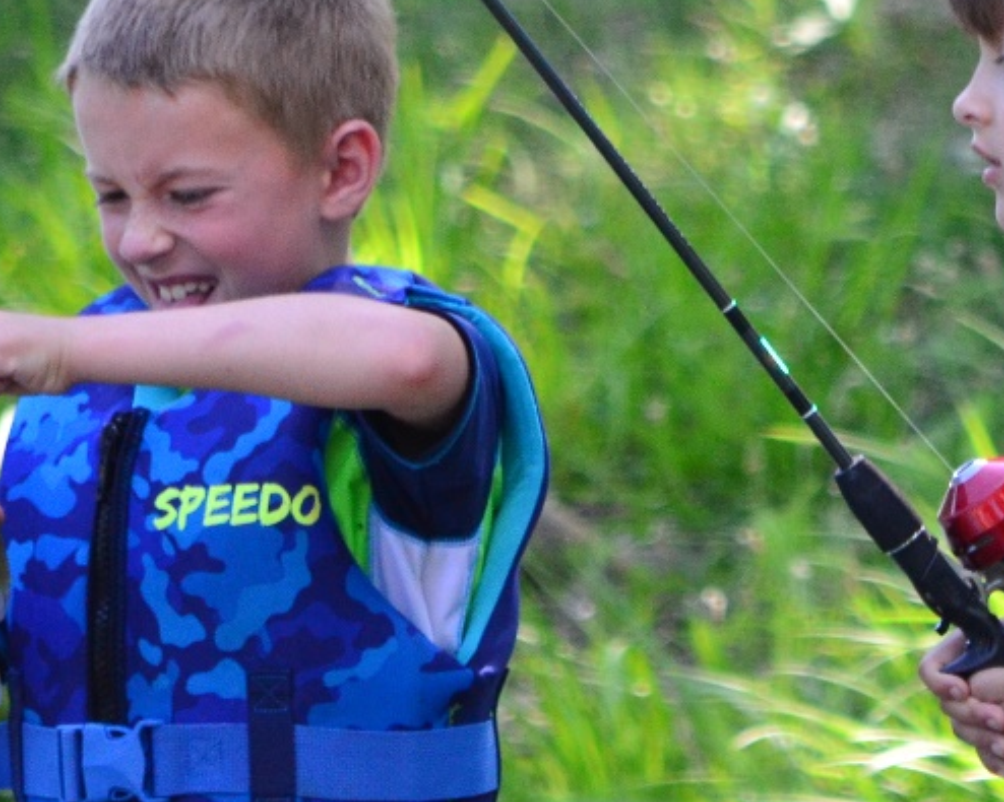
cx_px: 872
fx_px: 40552
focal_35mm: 1365
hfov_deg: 1.4
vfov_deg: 1.1
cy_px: 212
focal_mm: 300
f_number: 5.6
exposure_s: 1/800
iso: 1250
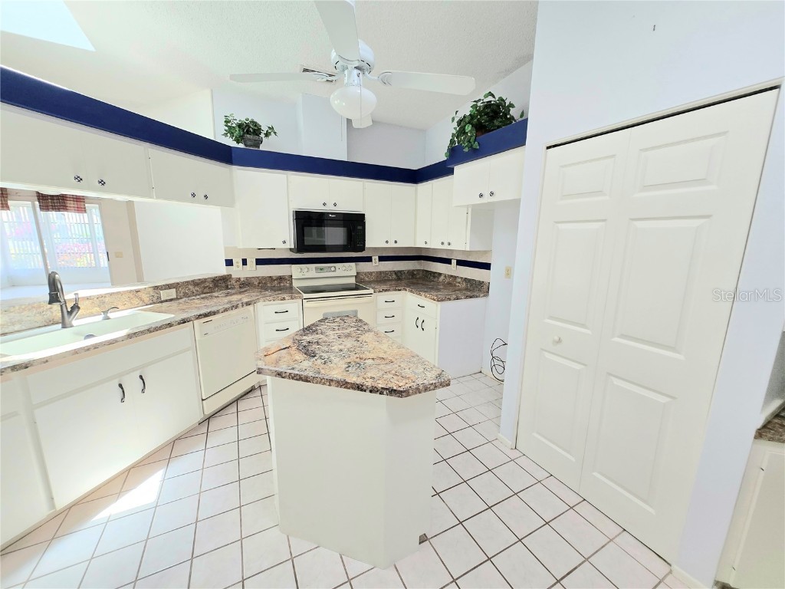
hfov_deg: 106.2
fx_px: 295
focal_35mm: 13
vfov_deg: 89.9
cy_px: 294
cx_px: 392
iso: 125
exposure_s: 1/60.2
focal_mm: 1.7
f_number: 2.2
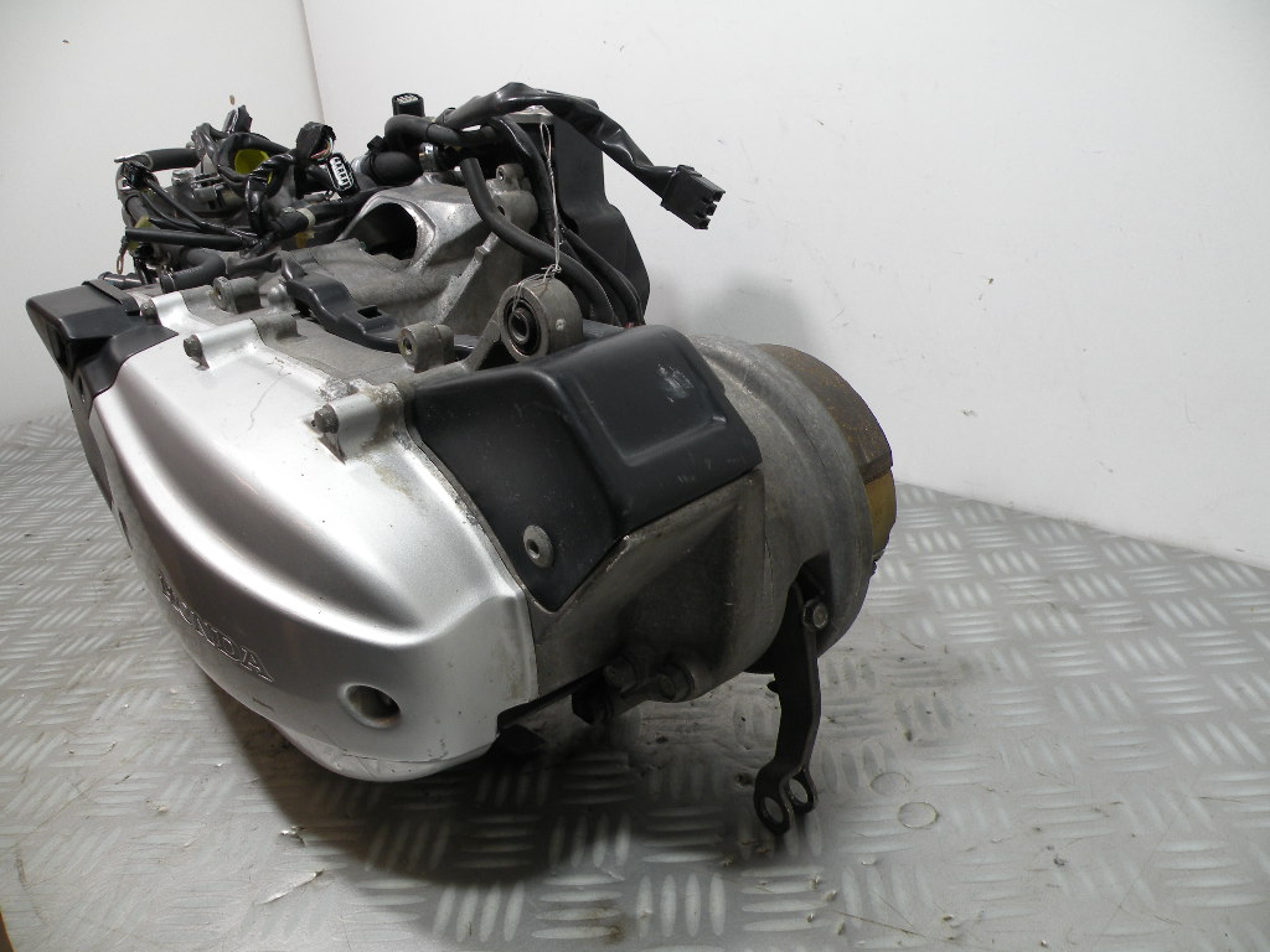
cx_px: 635
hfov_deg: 65.3
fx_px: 991
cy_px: 476
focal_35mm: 27
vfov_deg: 51.4
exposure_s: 1/67.6
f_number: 3.2
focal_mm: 4.7
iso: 64
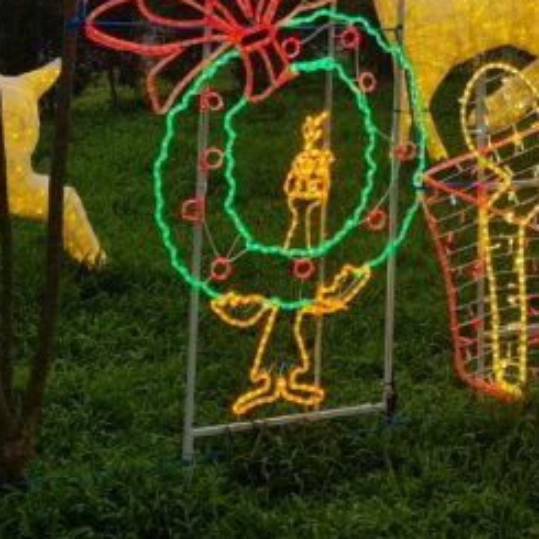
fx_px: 1691
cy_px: -244
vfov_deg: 16.6
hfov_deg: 17.5
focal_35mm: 96
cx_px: 587
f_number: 1.8
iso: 50
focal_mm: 5.4
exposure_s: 1/275
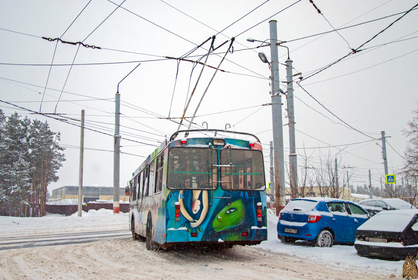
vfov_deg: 37.0
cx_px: 209
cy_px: 140
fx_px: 418
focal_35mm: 36
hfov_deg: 53.1
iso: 200
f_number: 3.8
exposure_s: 1/200
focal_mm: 24
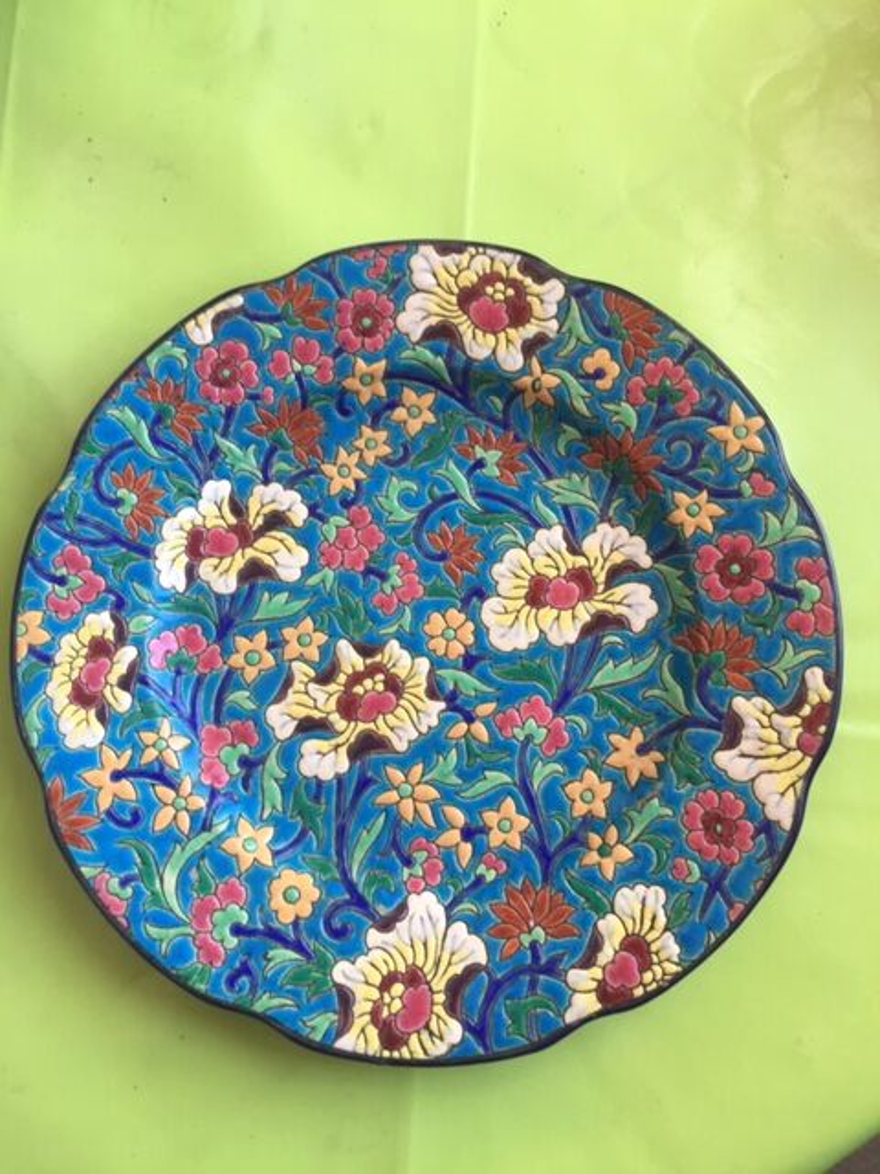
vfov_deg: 61.7
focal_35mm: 29
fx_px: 983
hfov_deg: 48.2
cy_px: 587
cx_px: 440
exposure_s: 1/50
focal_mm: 4.15
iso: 40
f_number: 2.2
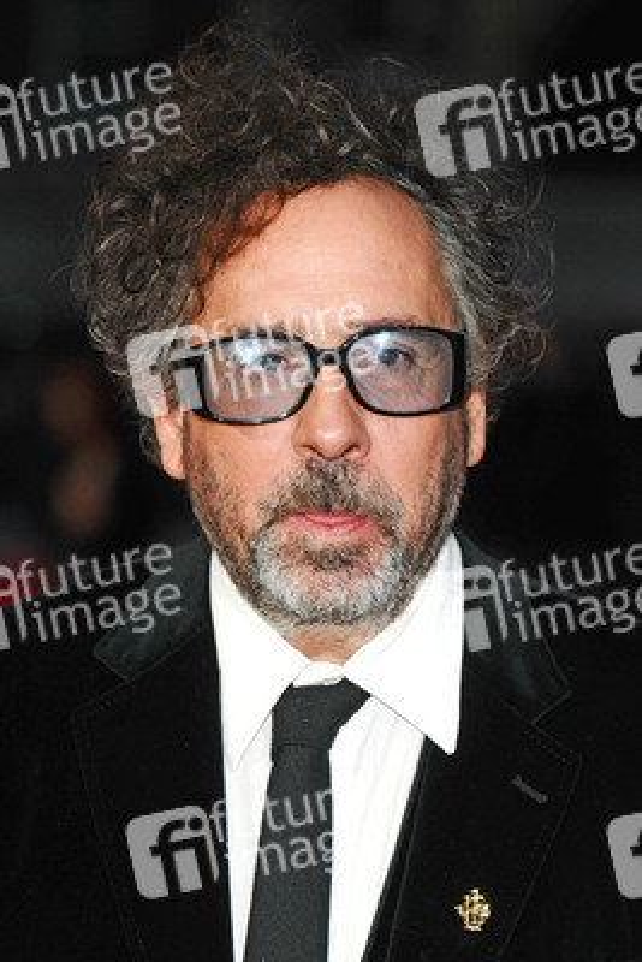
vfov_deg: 11.4
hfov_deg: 7.6
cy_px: 481
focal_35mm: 180
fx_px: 4810
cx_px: 321
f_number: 4.5
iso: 320
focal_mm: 120
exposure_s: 1/200
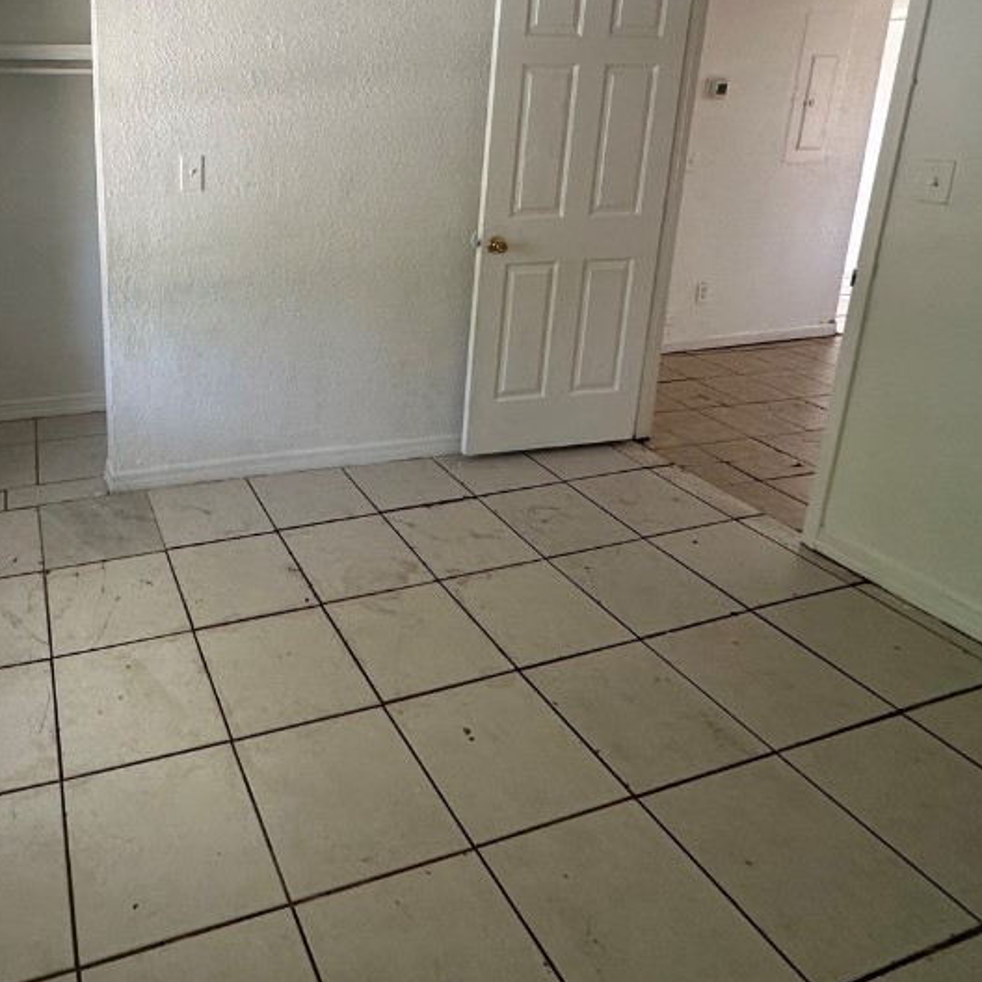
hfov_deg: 60.8
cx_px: 225
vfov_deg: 62.5
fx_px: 770
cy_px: 286
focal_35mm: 24
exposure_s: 1/99
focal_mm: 2.22
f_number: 2.2
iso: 125
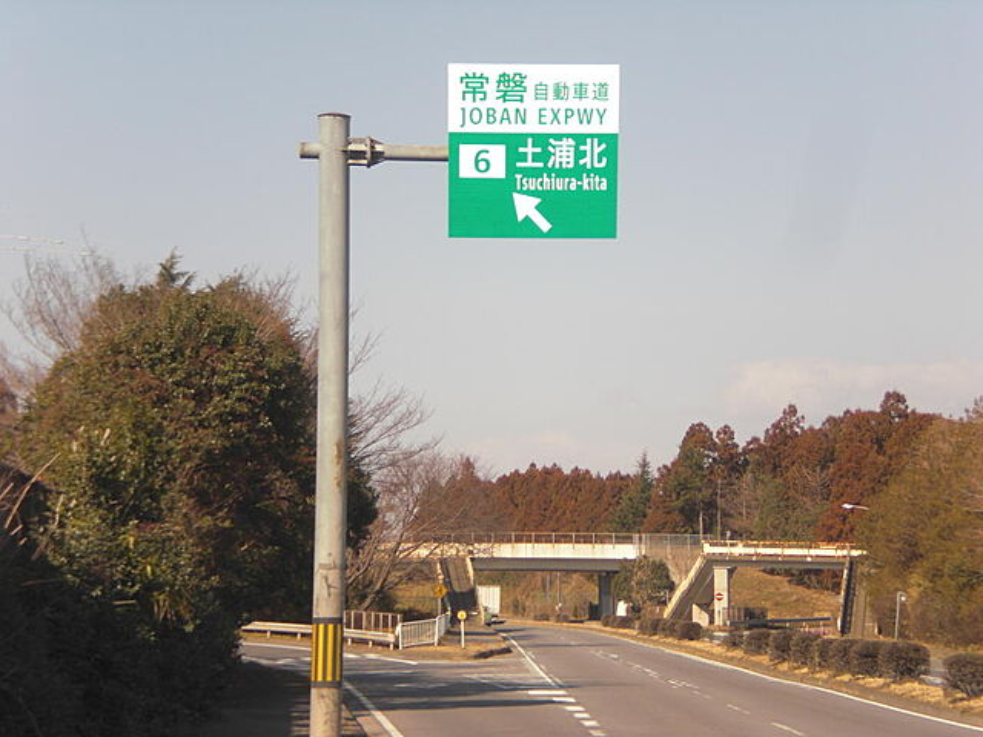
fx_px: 3237
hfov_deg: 17.3
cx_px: 492
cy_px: 368
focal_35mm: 114
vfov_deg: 13.0
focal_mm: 18.9
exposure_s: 1/250
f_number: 5.9
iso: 64
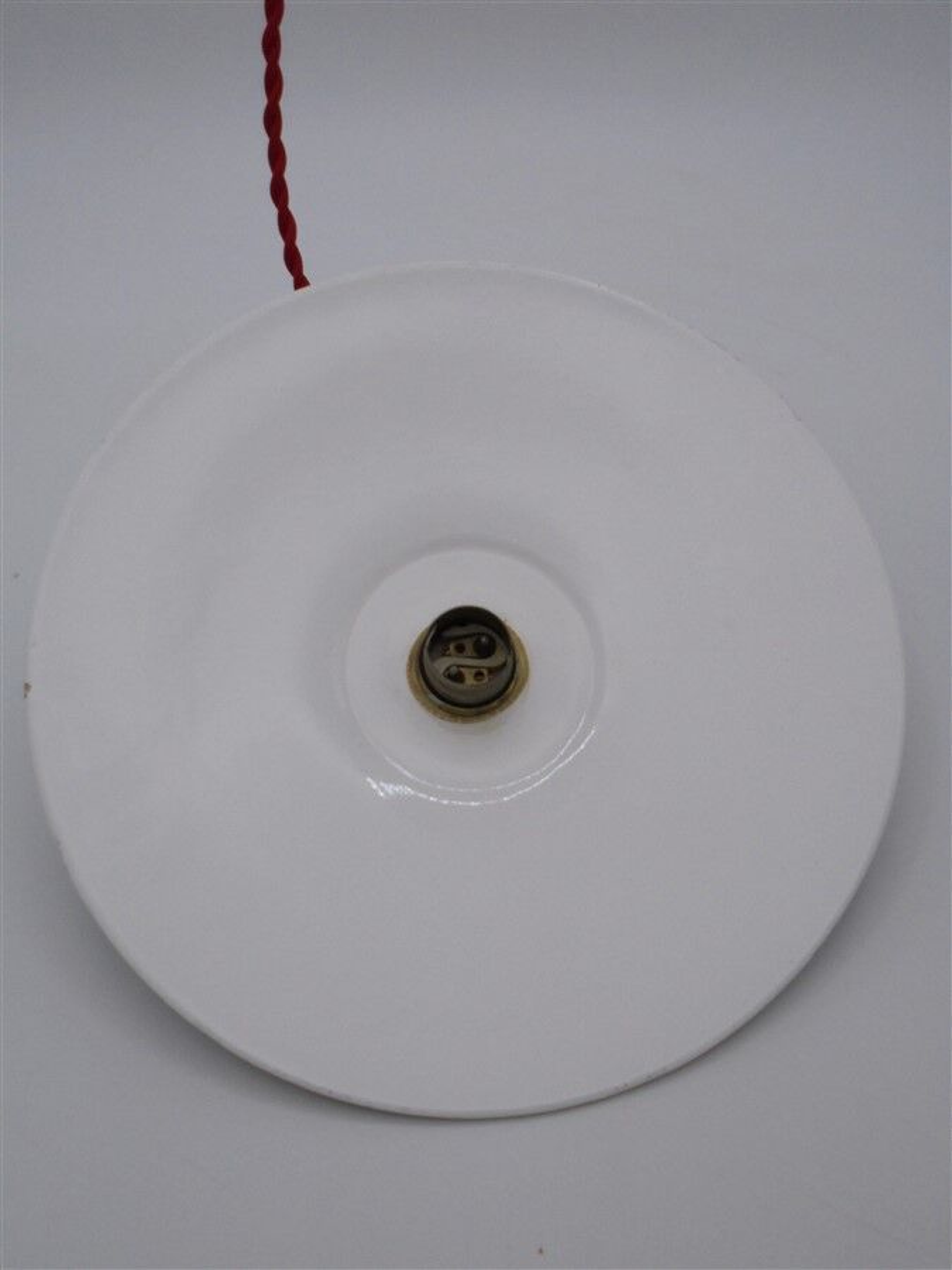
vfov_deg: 61.7
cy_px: 635
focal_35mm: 29
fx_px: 1063
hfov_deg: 48.2
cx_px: 476
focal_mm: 5.3
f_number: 3.7
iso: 100
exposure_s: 1/800
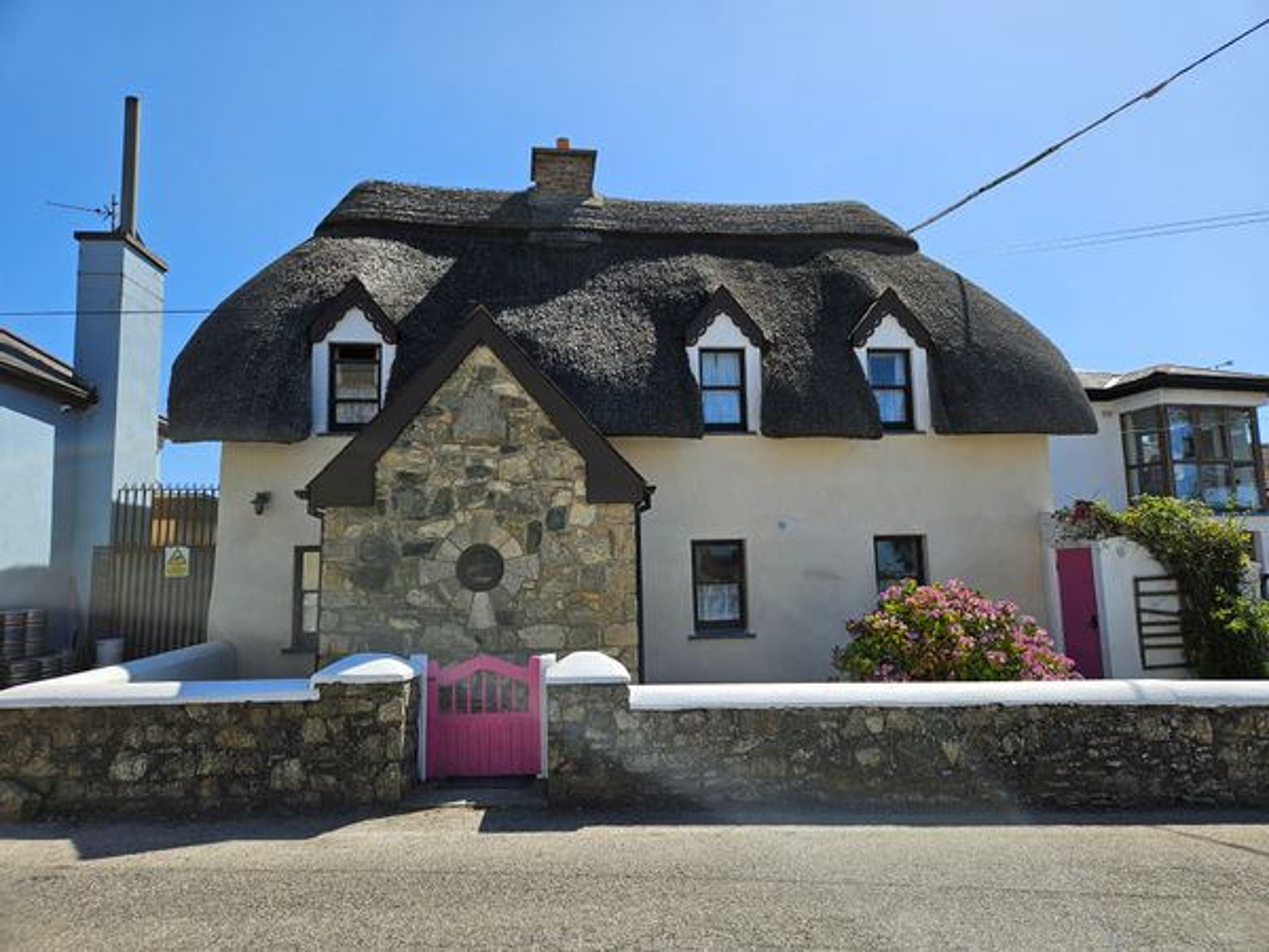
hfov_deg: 73.9
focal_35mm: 23
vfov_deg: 58.9
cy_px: 476
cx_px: 634
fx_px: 843
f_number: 1.8
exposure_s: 1/1742
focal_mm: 5.4
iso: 25
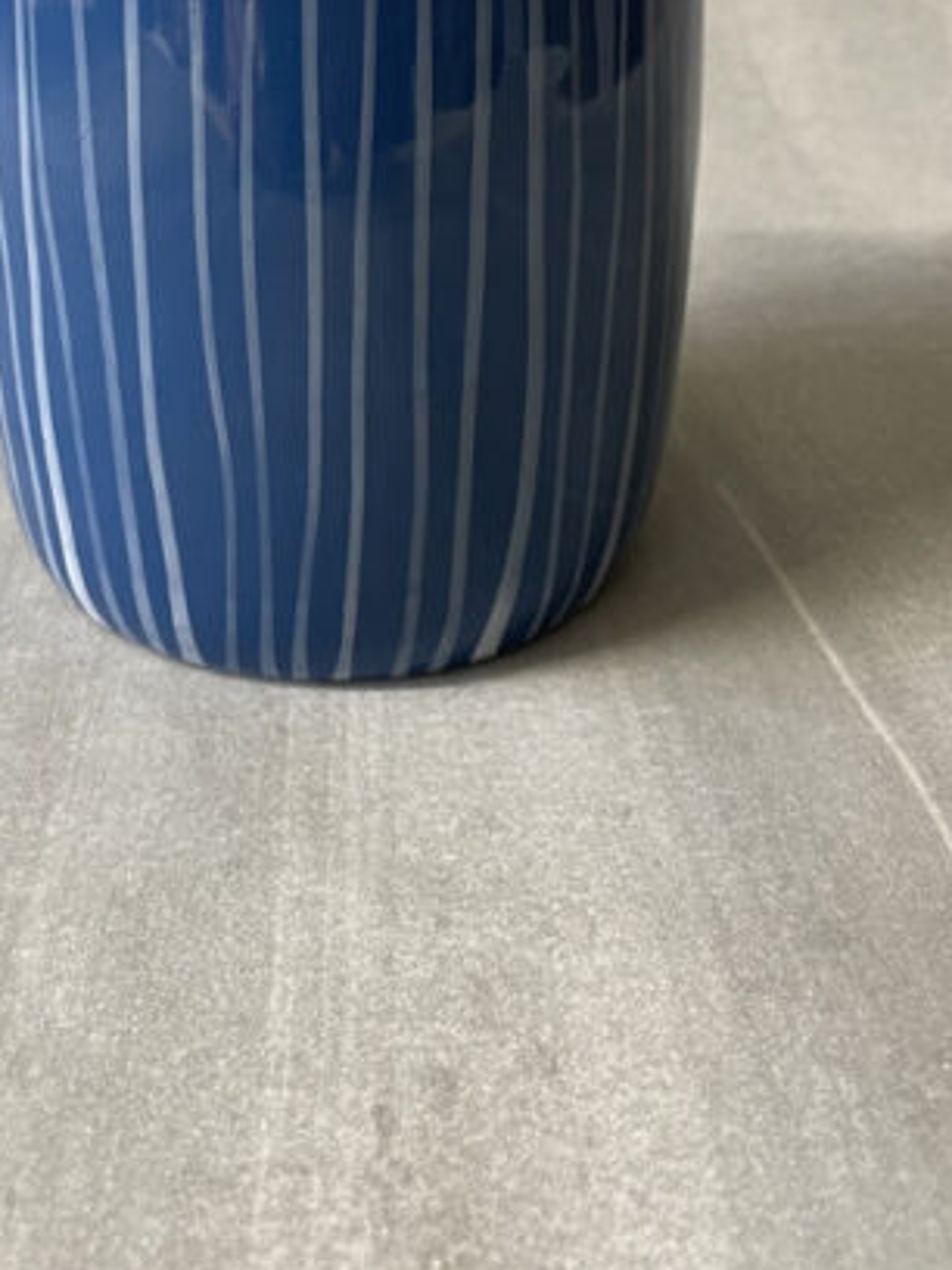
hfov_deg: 28.4
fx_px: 1870
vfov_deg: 35.8
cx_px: 352
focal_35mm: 51
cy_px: 190
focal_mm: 4.2
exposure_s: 1/50
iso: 80
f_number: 1.6
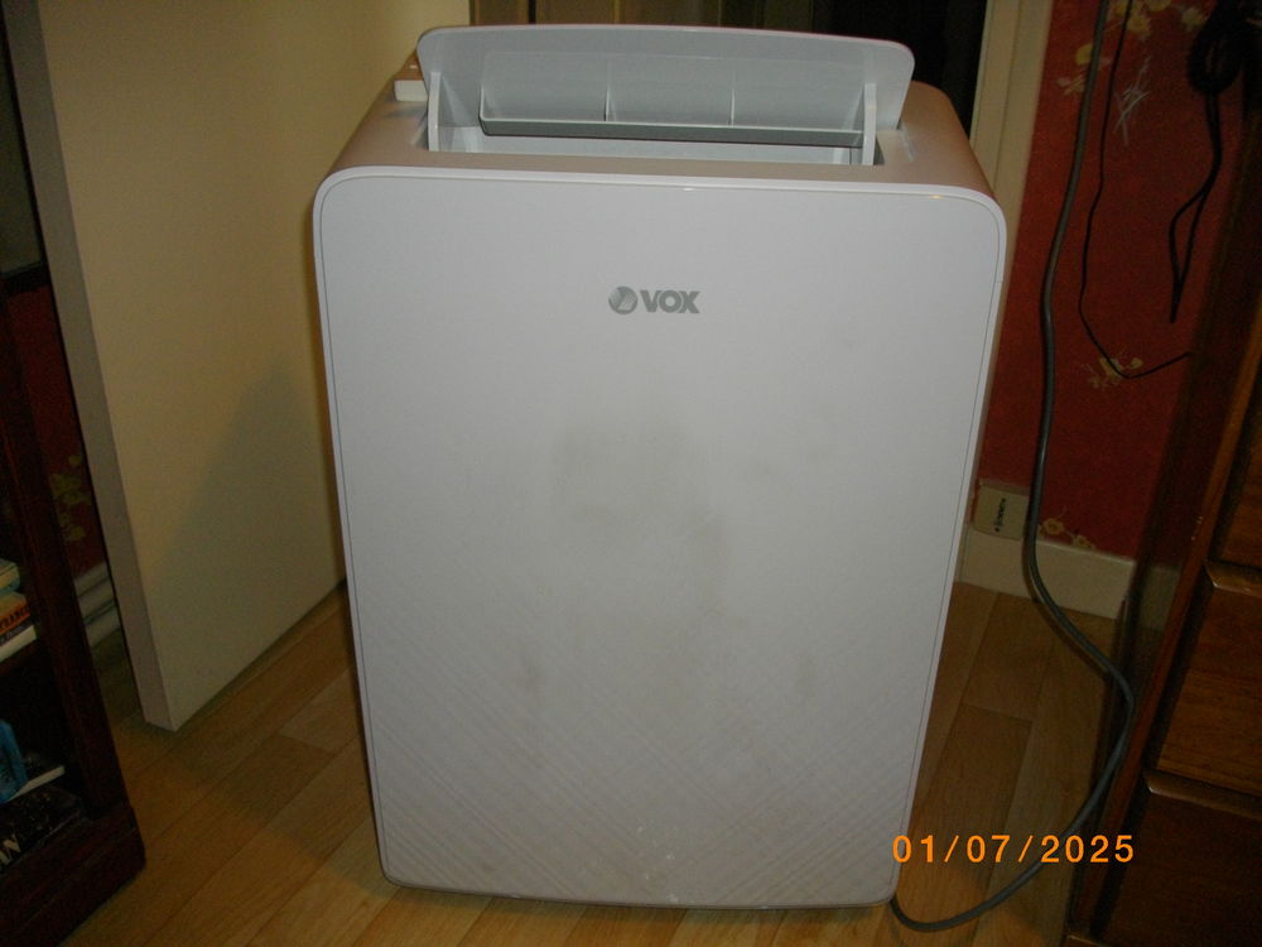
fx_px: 1167
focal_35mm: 32
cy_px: 474
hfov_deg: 56.8
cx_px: 631
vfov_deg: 44.2
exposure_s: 1/50
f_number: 2.9
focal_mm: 5.7
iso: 200
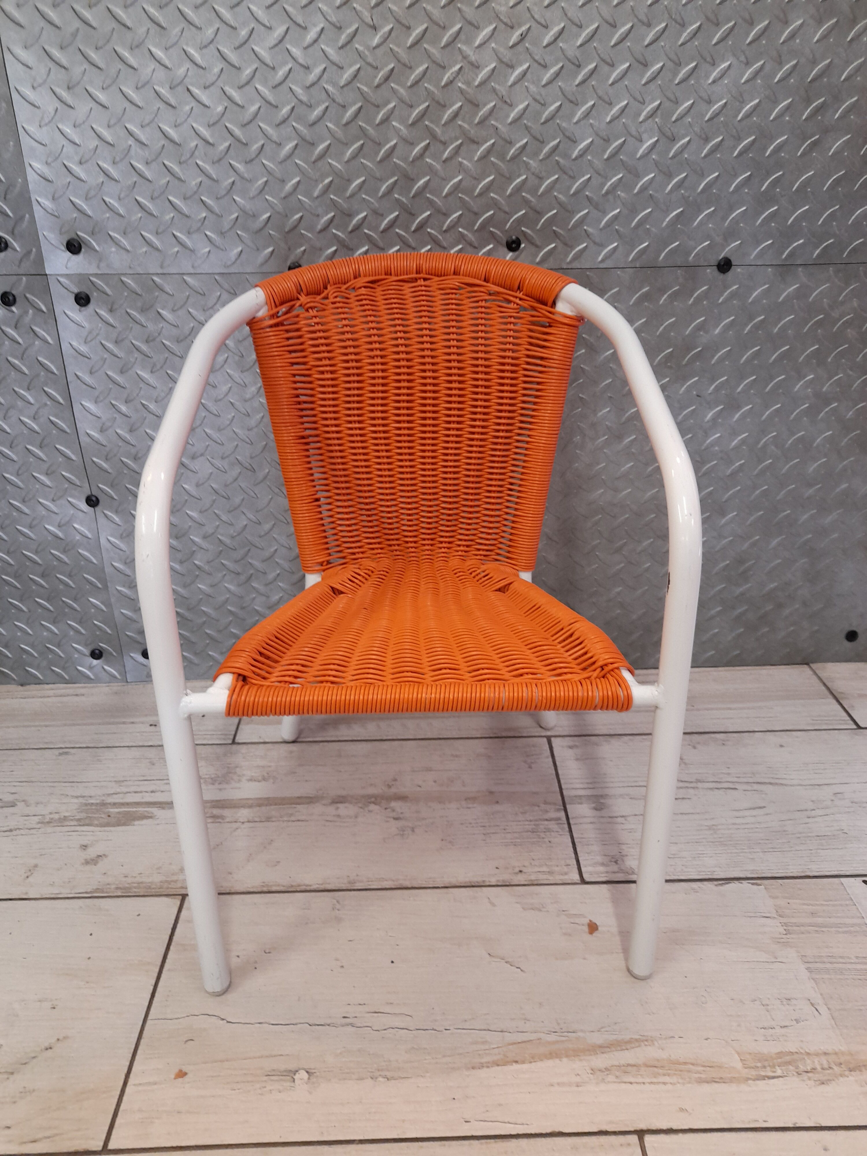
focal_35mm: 25
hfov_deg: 54.9
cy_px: 578
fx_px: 835
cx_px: 434
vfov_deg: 69.4
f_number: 2
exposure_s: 1/50
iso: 160
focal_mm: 4.6
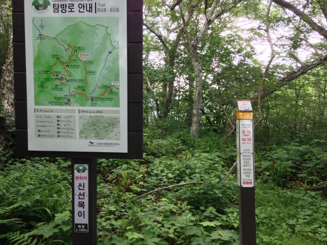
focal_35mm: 34
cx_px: 160
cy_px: 122
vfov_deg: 41.8
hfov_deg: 54.0
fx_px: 321
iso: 64
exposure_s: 1/60
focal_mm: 4.13
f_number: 2.4
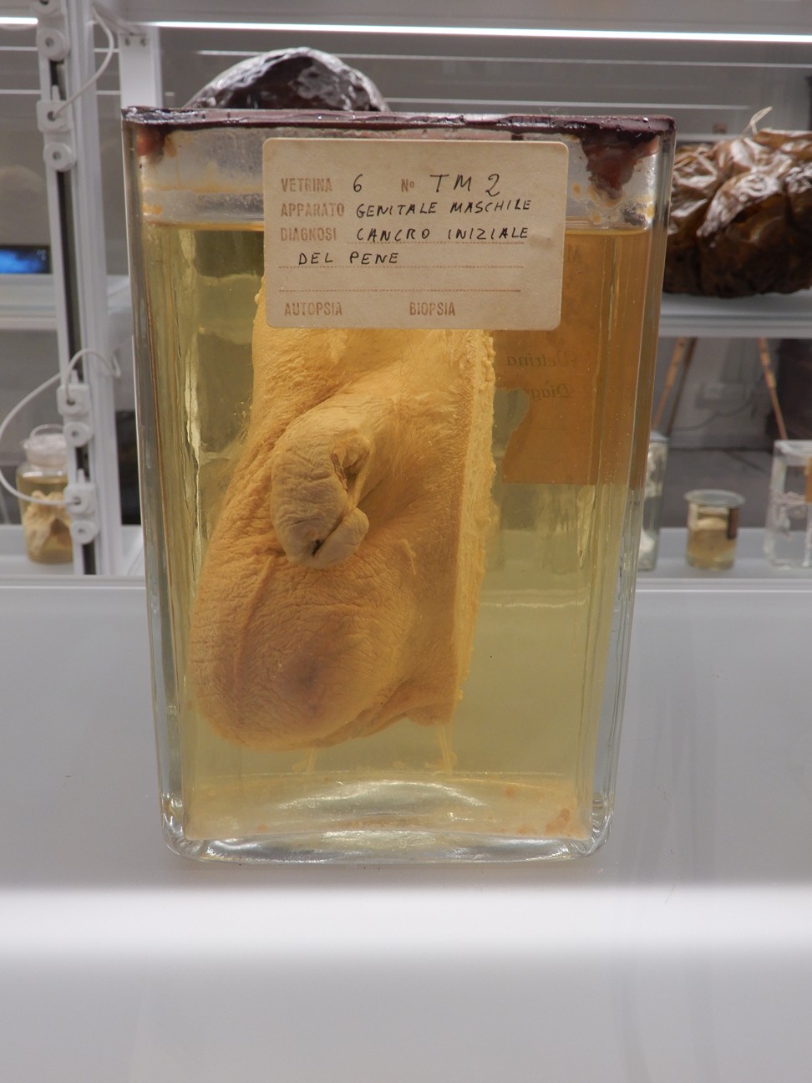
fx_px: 1189
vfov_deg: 49.0
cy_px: 542
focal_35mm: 38
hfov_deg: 37.7
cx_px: 406
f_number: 4
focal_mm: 6.8
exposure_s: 1/30
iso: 125
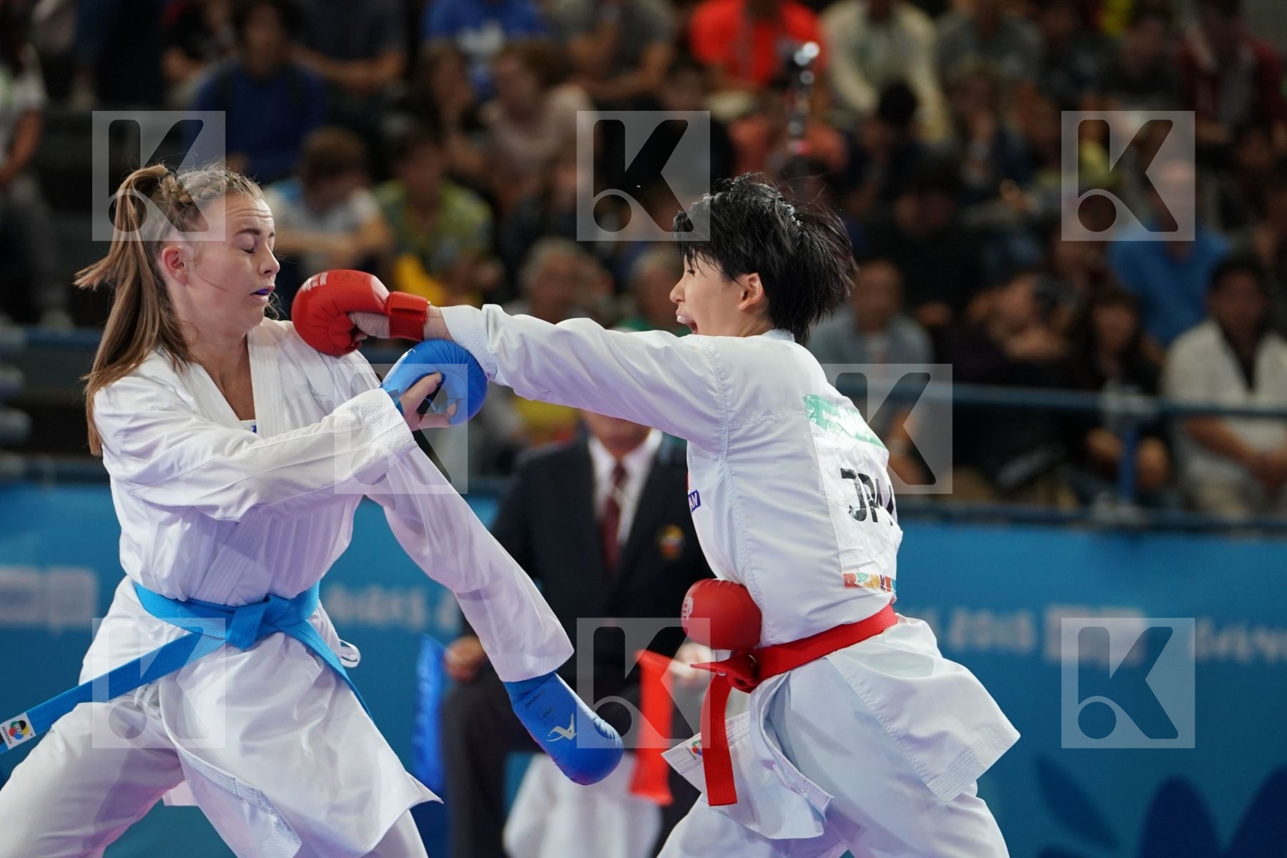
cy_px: 429
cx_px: 644
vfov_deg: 6.4
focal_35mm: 214
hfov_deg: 9.6
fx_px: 7650
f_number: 2.8
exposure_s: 1/1000
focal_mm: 143
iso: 1600
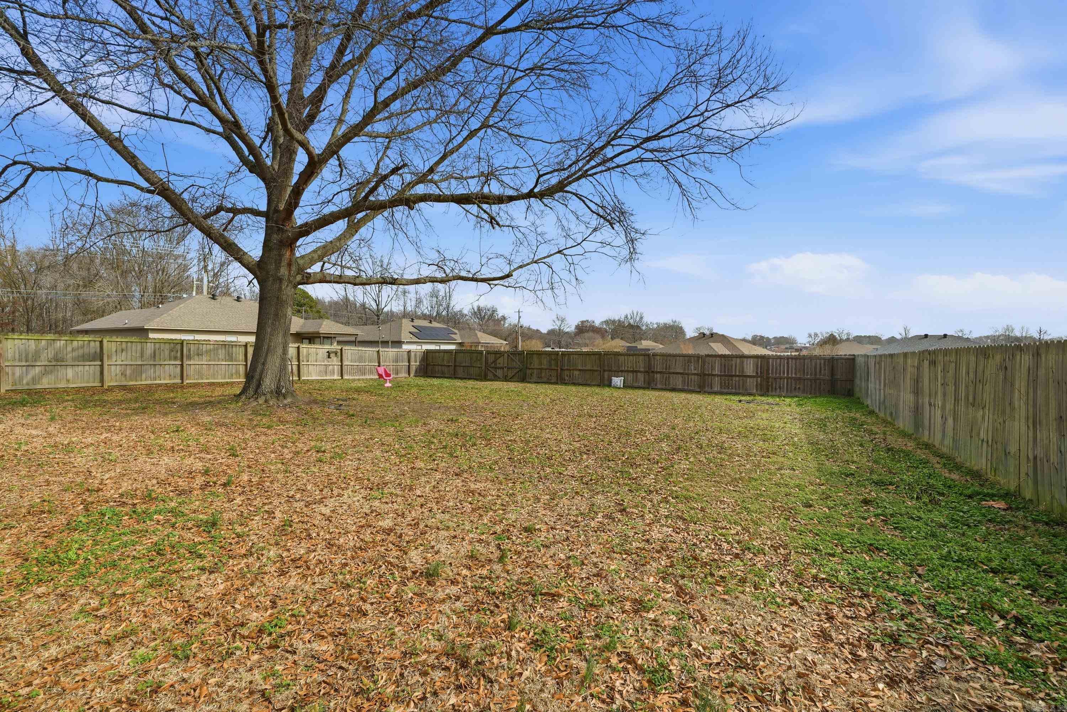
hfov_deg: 100.4
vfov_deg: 77.3
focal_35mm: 15
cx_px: 534
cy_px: 356
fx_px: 445
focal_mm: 10
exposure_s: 1/3200
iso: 250
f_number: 9
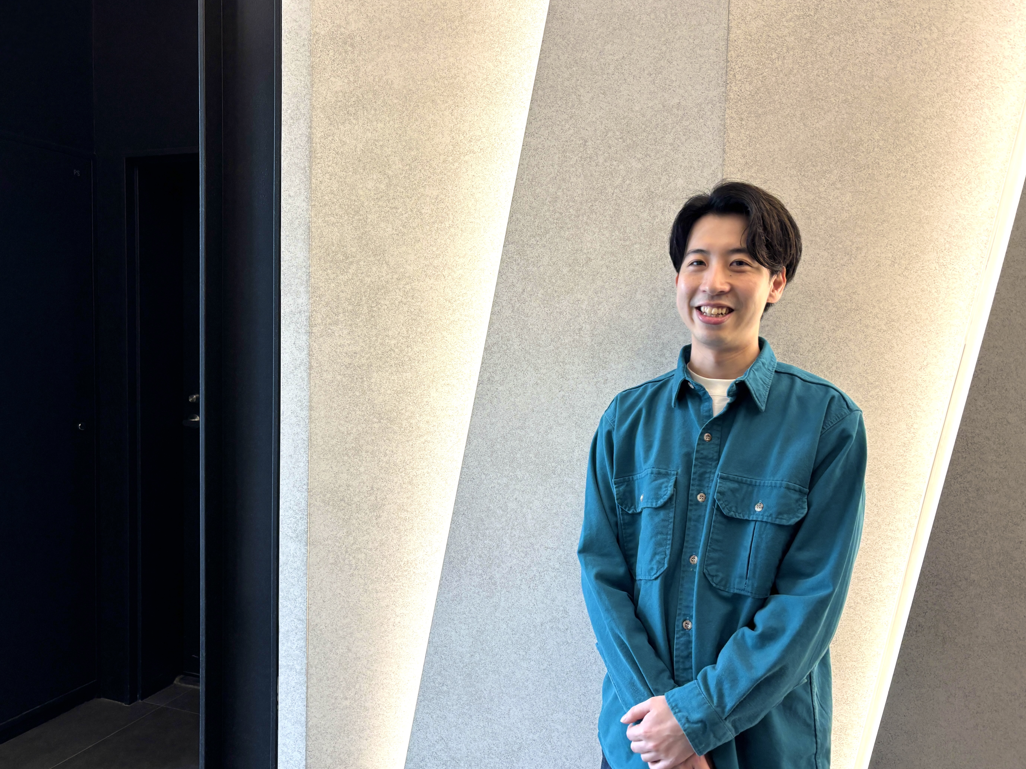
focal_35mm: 27
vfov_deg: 51.4
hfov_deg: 65.3
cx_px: 505
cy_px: 379
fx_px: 800
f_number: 1.6
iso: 100
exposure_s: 1/100
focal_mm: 5.96
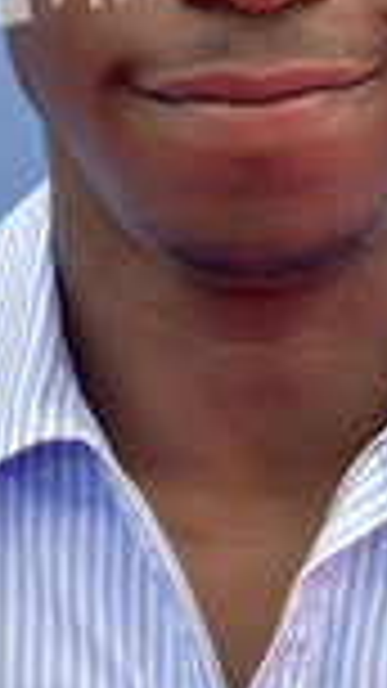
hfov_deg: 4.4
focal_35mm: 274
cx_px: 254
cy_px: 157
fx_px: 5001
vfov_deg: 7.9
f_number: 7.1
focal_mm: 100
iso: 320
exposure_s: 1/250
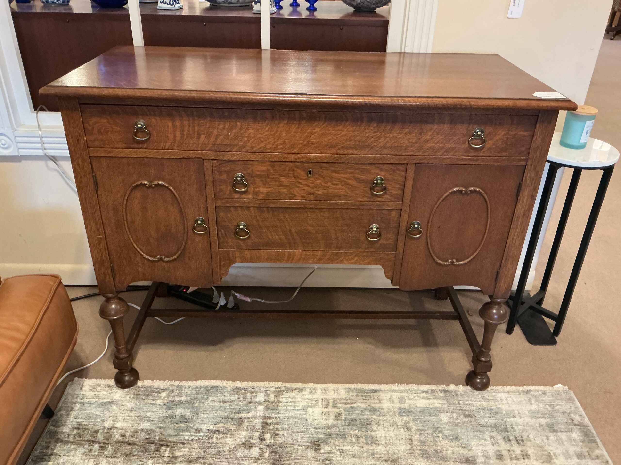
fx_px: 520
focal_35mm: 29
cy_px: 232
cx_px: 310
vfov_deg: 48.2
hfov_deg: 61.7
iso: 320
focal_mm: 3
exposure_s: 1/40
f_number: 1.8
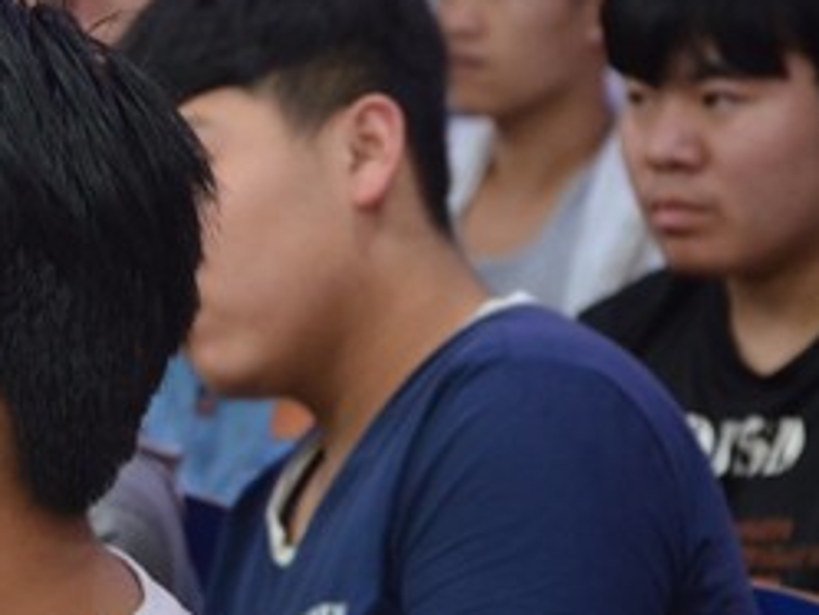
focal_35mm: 277
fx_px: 6557
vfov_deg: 5.4
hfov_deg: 7.1
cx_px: -155
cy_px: 317
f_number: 5.3
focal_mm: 80
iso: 1600
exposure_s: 1/25
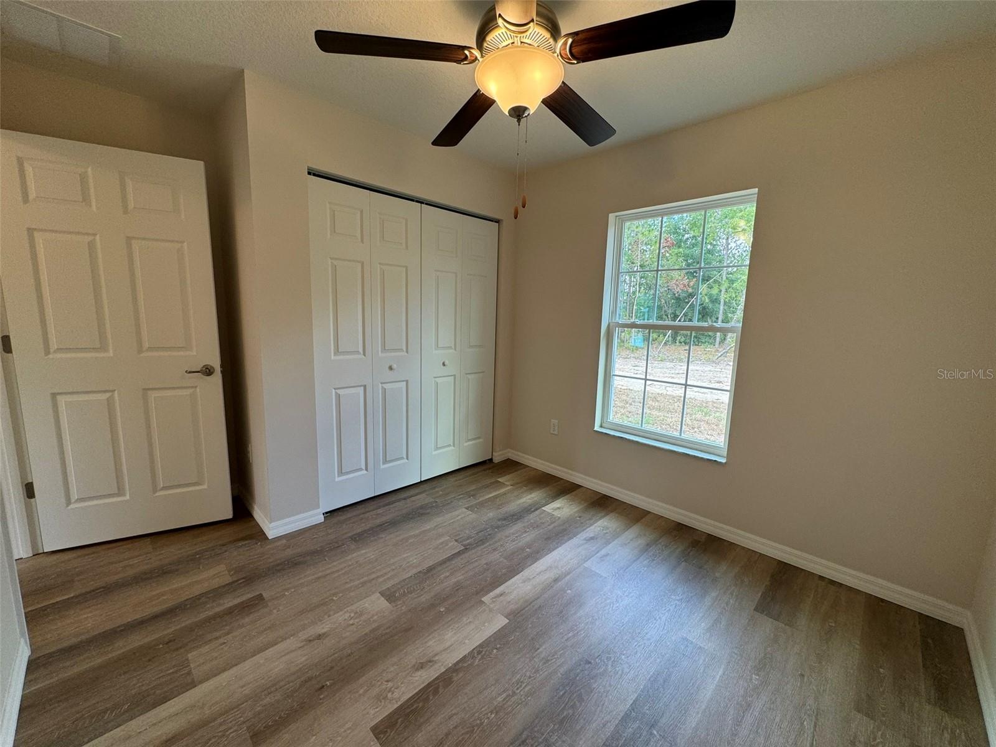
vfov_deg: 85.7
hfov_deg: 102.1
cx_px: 498
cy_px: 374
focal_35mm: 14
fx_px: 403
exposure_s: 1/120
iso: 100
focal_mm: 2.22
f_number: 2.2
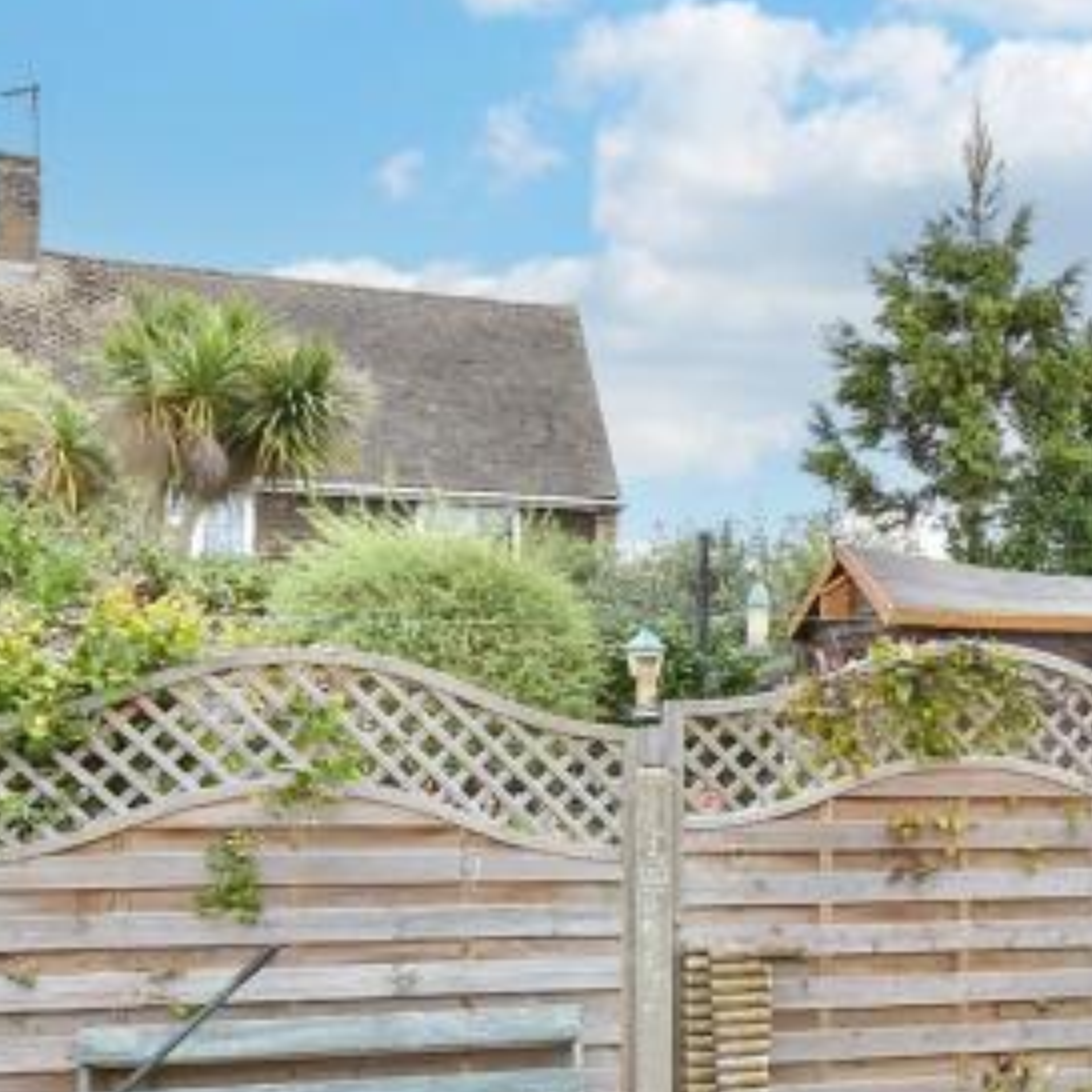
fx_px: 1820
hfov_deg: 28.1
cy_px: 690
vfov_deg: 33.2
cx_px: 1384
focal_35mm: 51
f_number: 8
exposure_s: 1/60
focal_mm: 11
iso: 160
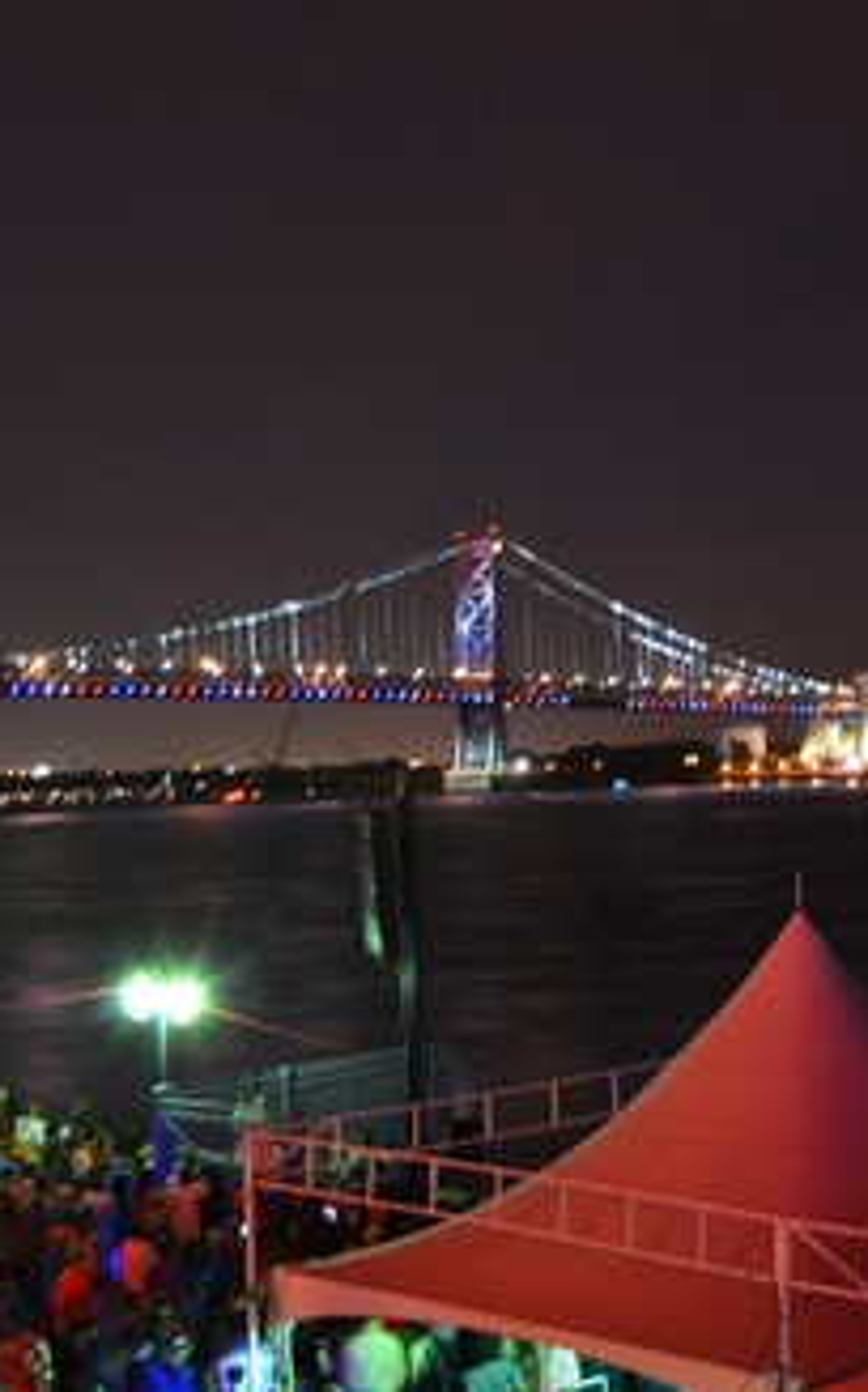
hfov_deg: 21.5
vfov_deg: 36.3
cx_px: 1025
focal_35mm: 56
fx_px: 2122
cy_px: 692
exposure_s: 8.4
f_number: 8
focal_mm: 24
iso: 200
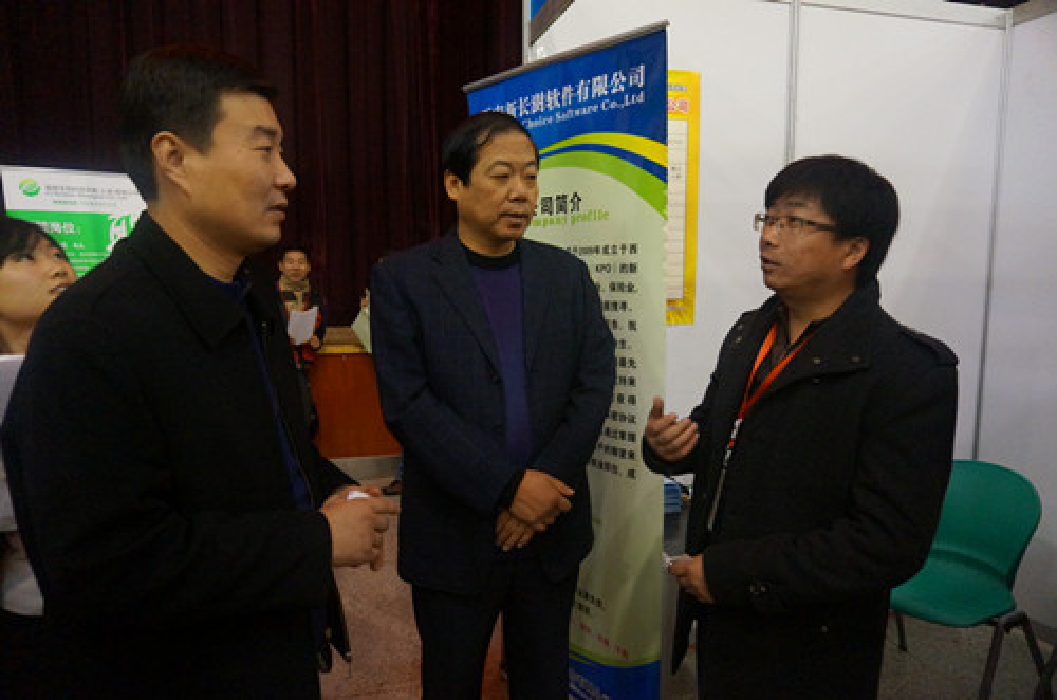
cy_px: 350
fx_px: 703
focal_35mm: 24
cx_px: 528
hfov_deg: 73.9
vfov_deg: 52.9
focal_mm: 16
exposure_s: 1/100
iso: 3200
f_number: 3.5
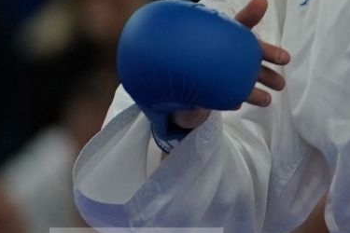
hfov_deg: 1.5
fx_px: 13445
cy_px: -19
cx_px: 769
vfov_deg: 1.0
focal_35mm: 1383
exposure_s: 1/1000
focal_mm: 192
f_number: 2.8
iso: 1000
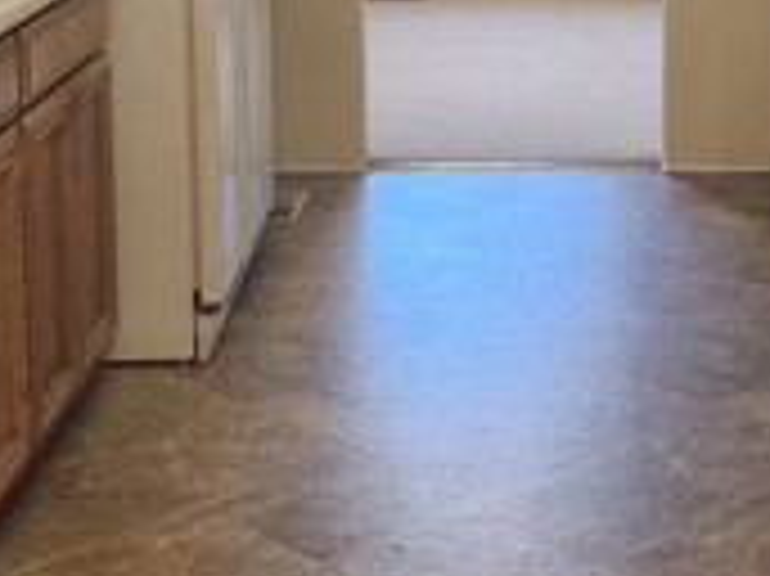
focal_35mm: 86
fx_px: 1912
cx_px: 554
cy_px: -112
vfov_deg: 16.4
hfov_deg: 22.6
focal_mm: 6.4
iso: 250
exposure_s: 1/120
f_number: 1.8
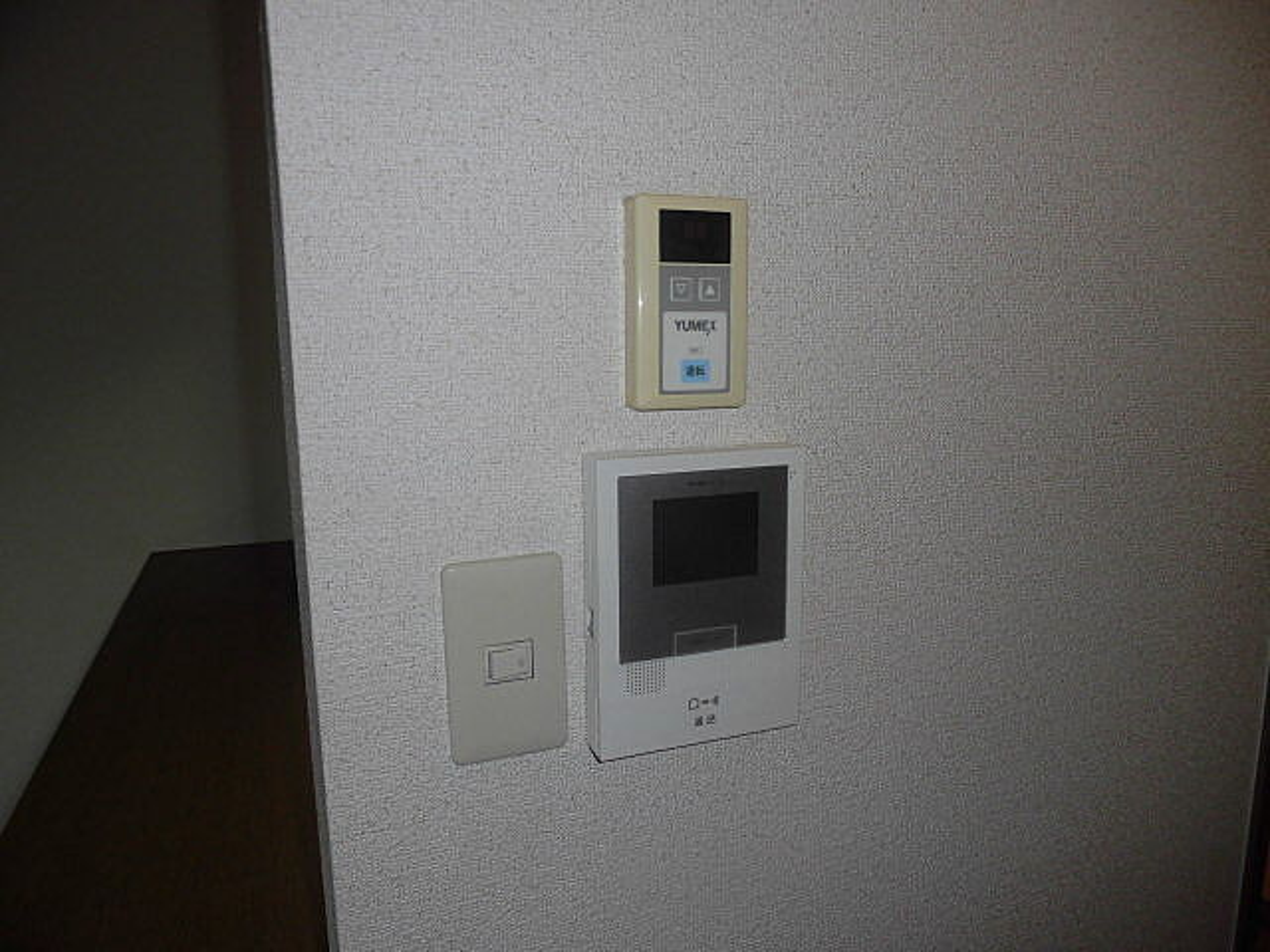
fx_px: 881
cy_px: 476
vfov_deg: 56.8
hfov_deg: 71.6
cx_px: 635
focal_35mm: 24
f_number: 3.1
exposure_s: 1/60
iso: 100
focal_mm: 4.3
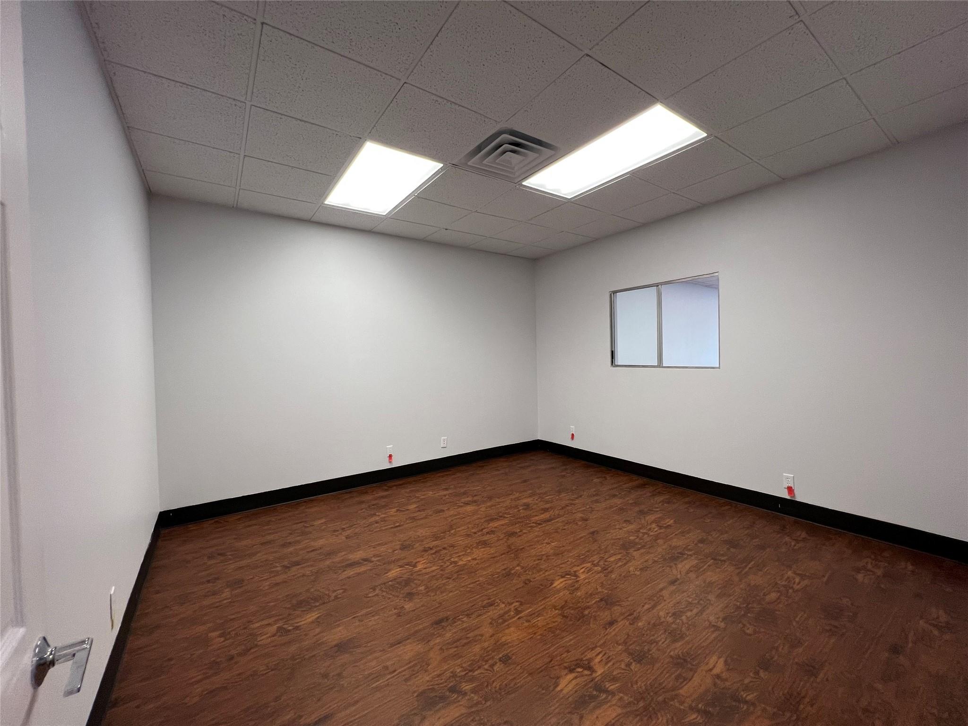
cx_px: 484
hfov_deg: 106.2
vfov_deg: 89.9
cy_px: 363
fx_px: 364
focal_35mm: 13
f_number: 1.8
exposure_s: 1/120
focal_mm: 1.57
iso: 125
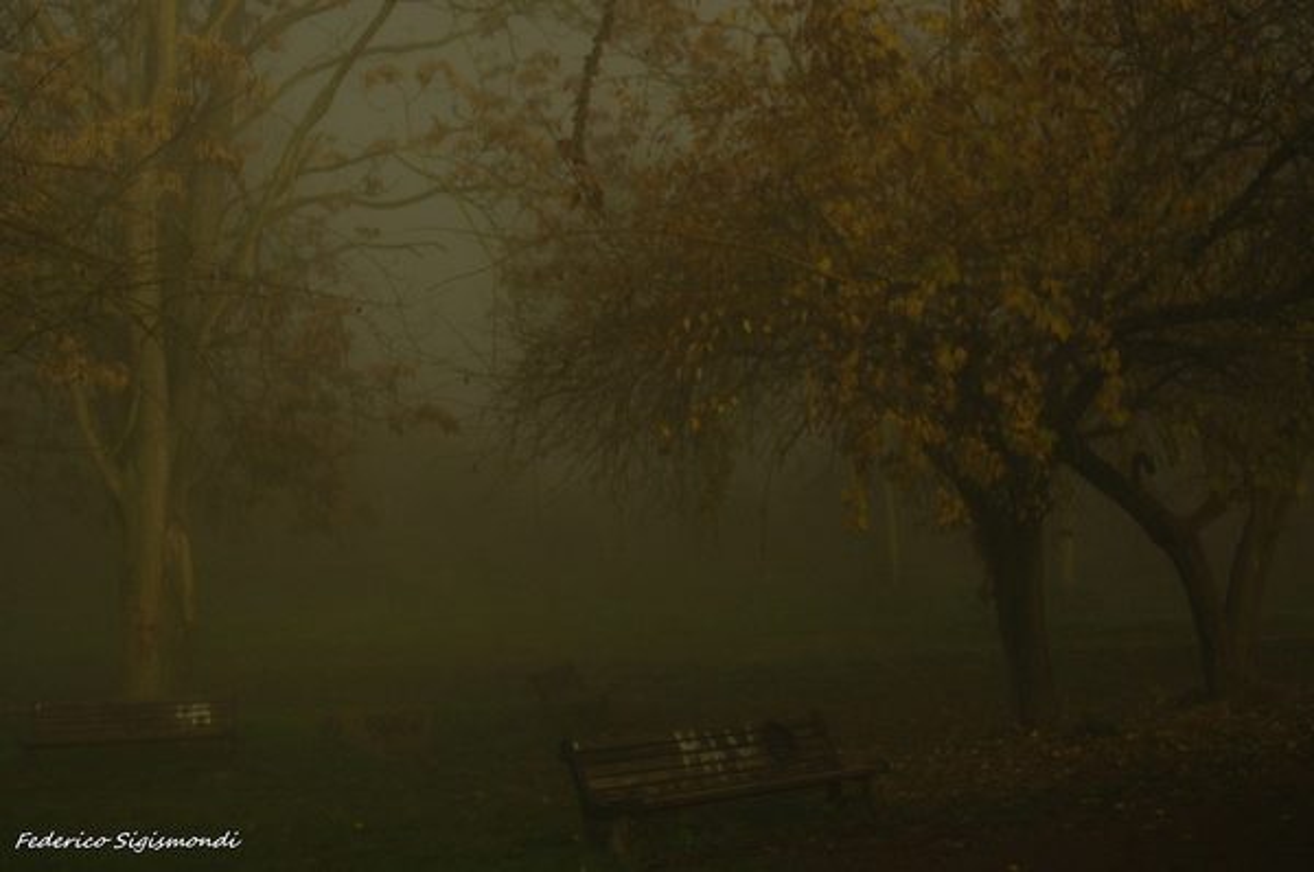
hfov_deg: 37.9
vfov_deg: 25.7
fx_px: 1913
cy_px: 436
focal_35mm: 52
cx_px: 657
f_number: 2.8
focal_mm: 35
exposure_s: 5
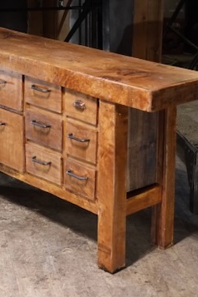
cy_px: 102
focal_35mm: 89
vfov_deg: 22.8
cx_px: 45
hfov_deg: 15.3
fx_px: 734
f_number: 3.6
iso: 3200
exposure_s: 1/125
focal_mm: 35
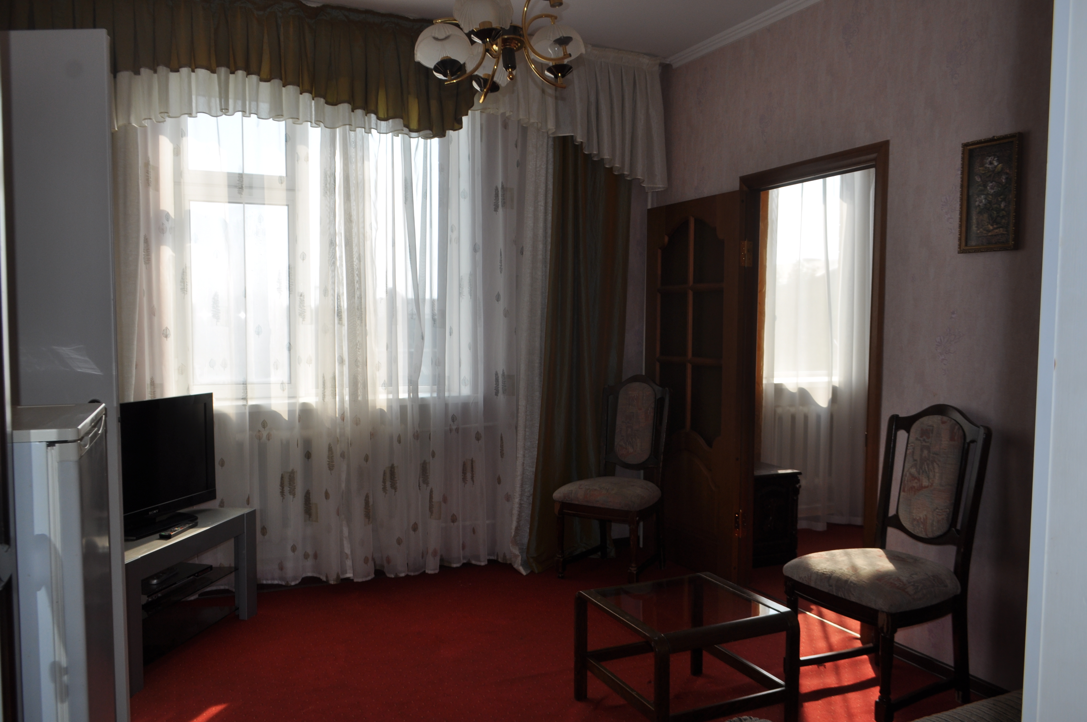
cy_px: 361
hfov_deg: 67.4
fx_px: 814
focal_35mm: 27
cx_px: 544
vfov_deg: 47.8
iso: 200
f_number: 8
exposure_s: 1/200
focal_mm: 18
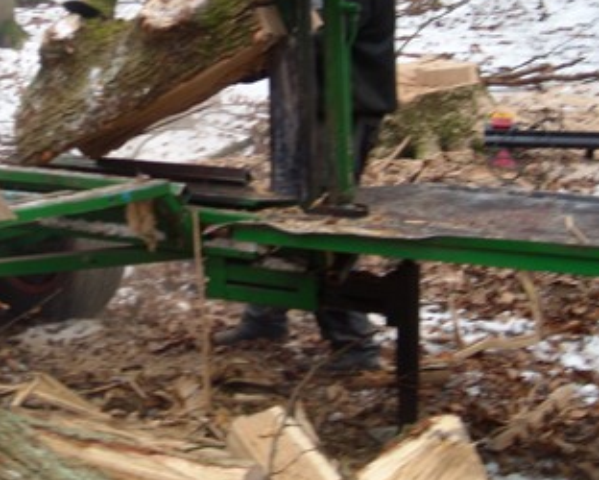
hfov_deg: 26.7
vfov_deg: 21.5
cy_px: 63
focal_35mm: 70
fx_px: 1242
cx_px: 134
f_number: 2.8
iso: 64
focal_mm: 5.7
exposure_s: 1/30
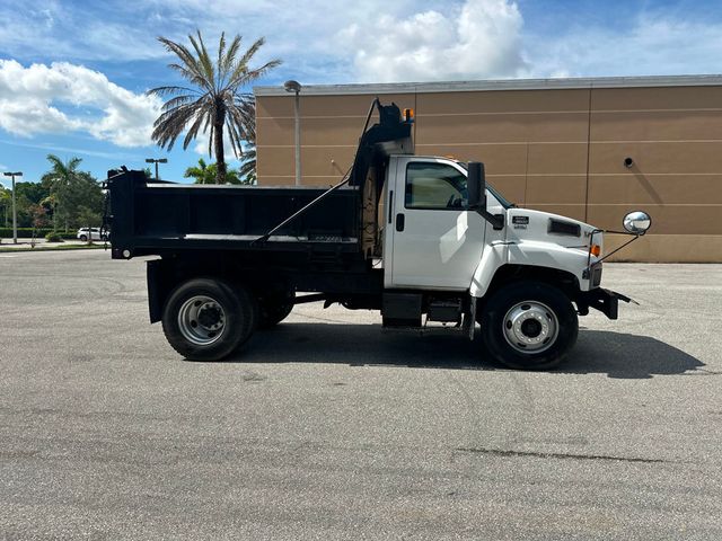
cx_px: 361
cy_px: 270
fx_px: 501
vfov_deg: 56.8
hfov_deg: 71.6
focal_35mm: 24
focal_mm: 6.86
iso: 80
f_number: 1.78
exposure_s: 1/5263
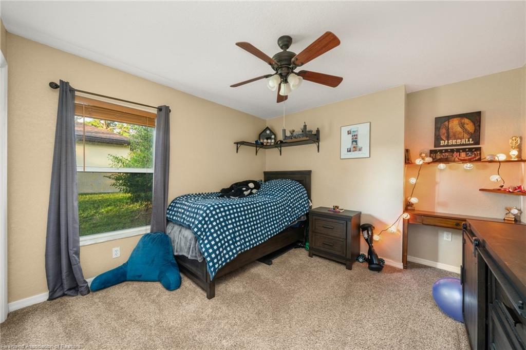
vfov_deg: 85.4
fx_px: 190
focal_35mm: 13
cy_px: 175
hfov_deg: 108.3
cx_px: 263
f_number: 11
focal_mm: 13
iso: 400
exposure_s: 4
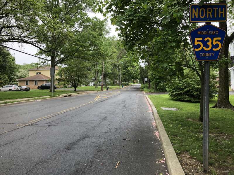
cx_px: 117
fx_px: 189
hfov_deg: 63.4
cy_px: 88
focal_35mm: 28
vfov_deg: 49.7
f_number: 1.8
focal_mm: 4
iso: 20
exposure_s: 1/128
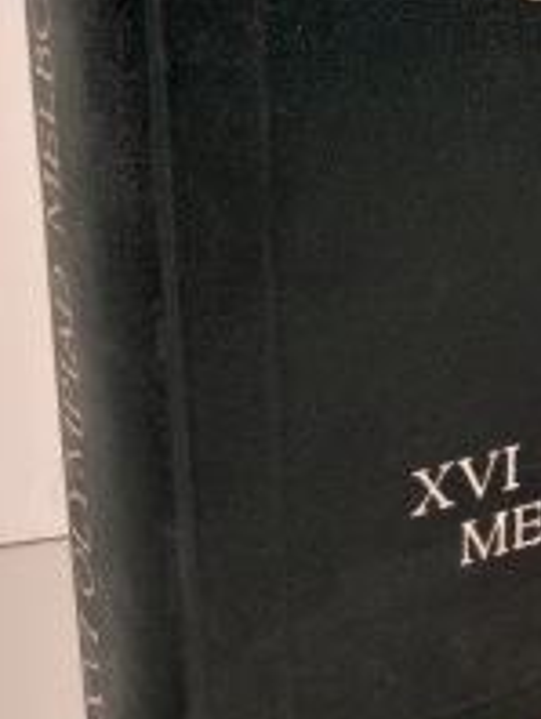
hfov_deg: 24.1
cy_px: 116
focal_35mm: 59
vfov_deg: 31.6
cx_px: 494
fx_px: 1227
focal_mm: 3.98
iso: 250
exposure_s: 1/50
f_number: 1.8
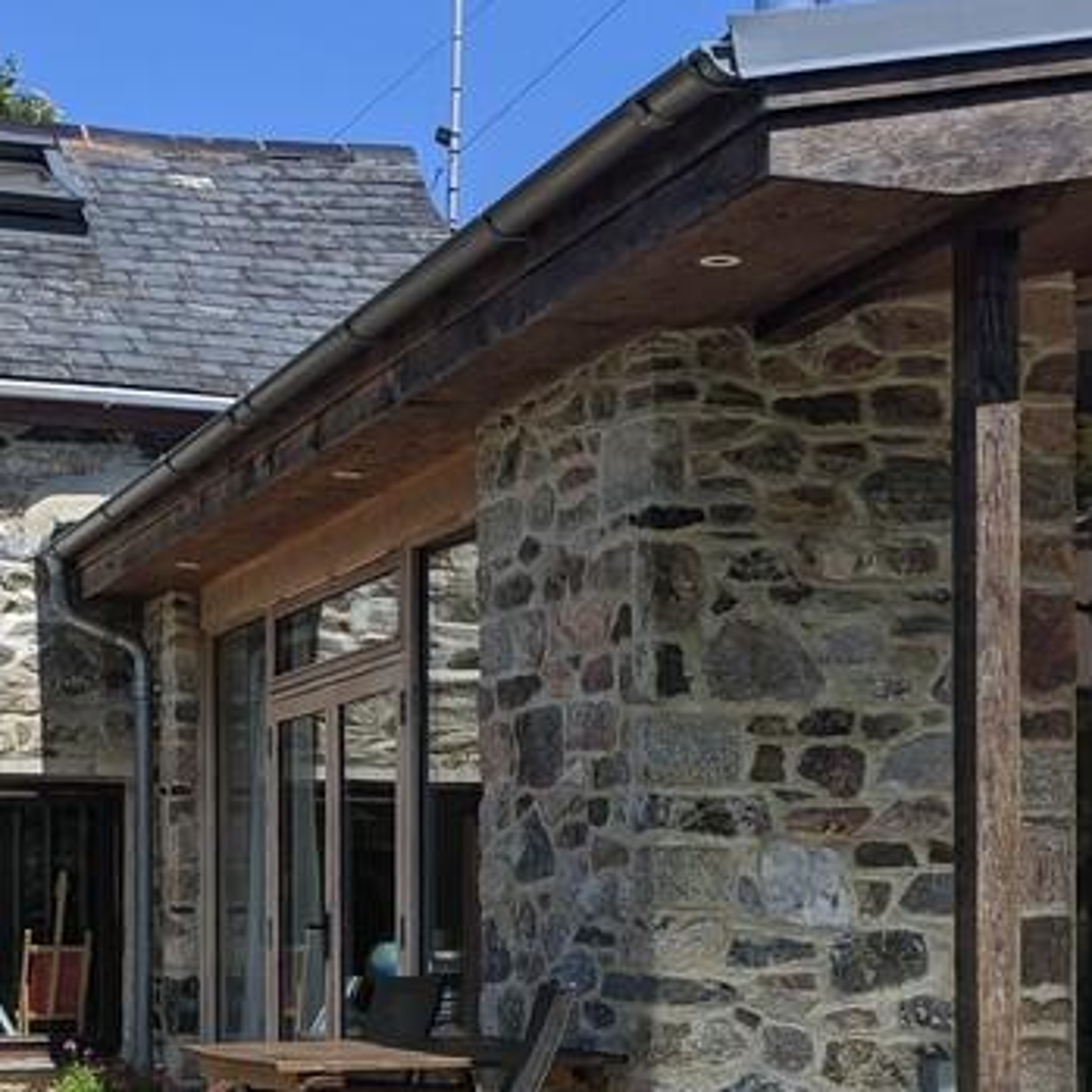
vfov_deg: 24.2
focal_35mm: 70
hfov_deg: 24.5
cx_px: 350
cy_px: 901
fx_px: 2498
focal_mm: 4.44
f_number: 1.8
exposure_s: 1/2611
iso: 54
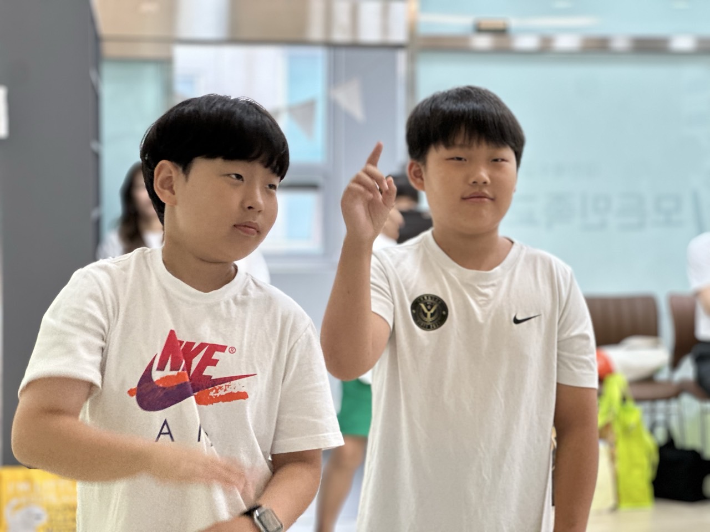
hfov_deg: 25.3
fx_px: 1579
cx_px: 355
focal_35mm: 77
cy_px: 266
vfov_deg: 19.1
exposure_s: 1/40
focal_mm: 9
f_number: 2.8
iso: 125
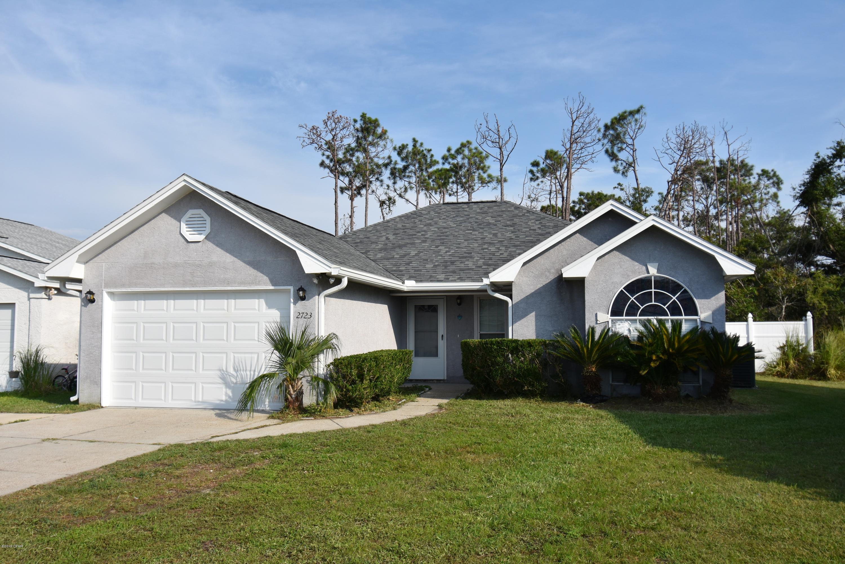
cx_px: 422
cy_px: 282
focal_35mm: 30
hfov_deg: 61.9
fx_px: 704
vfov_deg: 43.6
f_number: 8
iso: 140
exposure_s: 1/500
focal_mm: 20
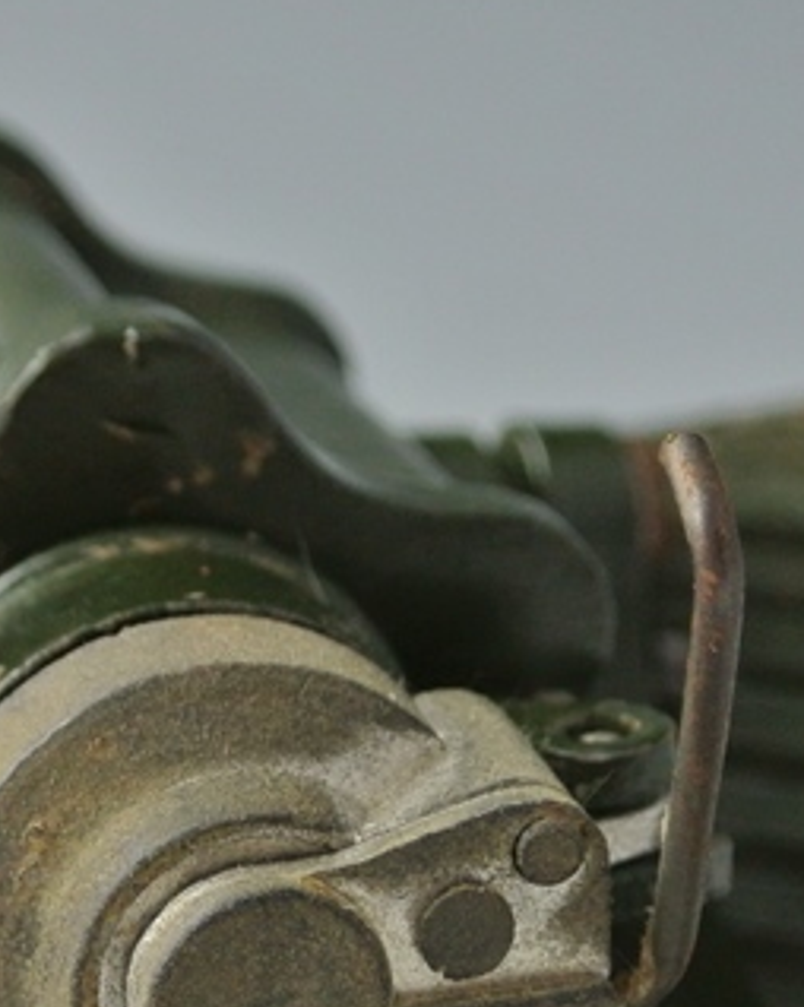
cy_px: 1018
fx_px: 3960
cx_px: 396
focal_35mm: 133
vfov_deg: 14.3
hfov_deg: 11.6
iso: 450
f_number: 4.5
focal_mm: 16.9
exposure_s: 1/60
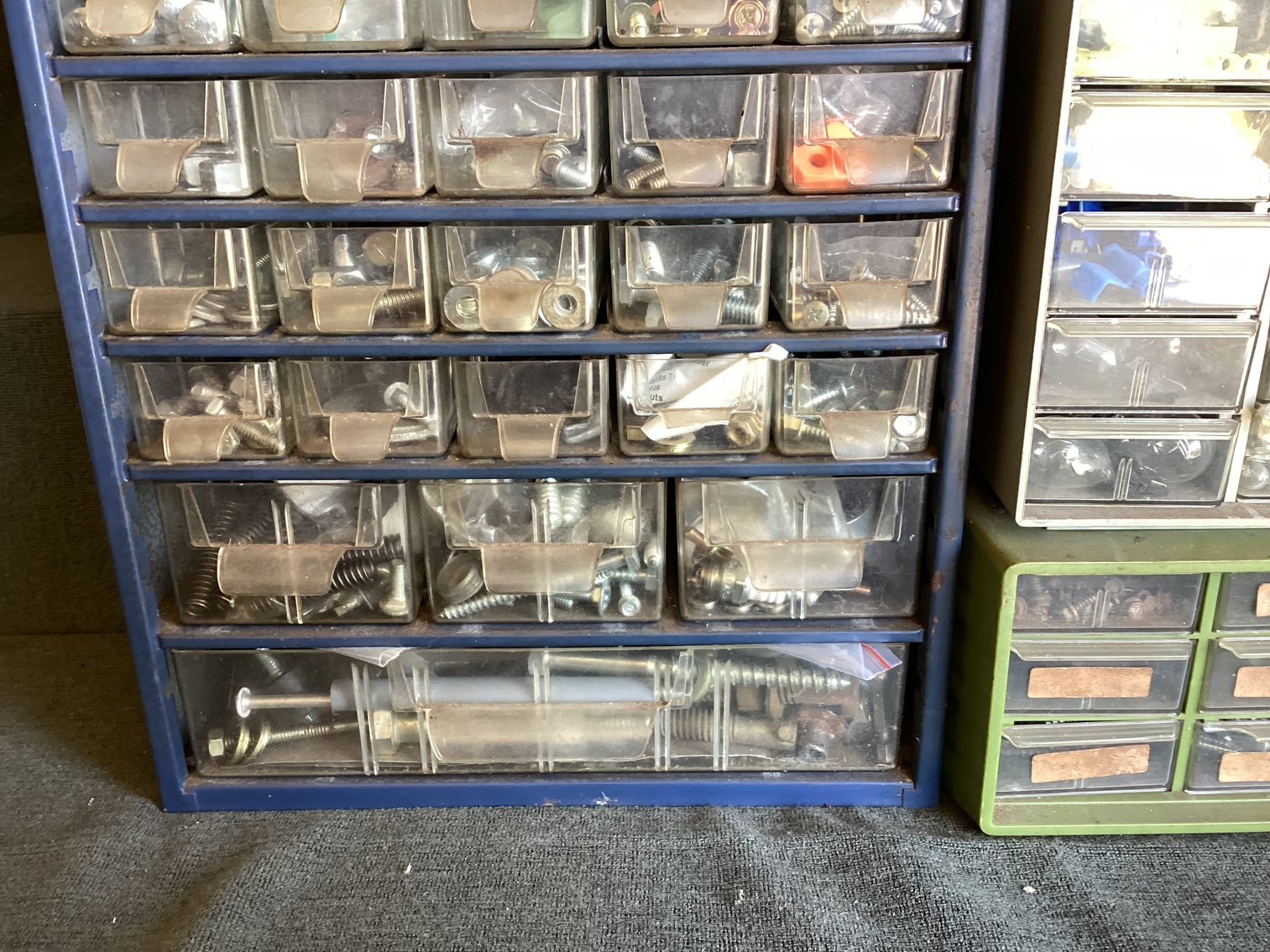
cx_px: 635
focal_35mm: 31
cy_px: 476
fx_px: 1137
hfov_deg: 58.3
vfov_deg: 45.4
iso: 200
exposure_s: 1/50
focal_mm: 3.3
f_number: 2.4
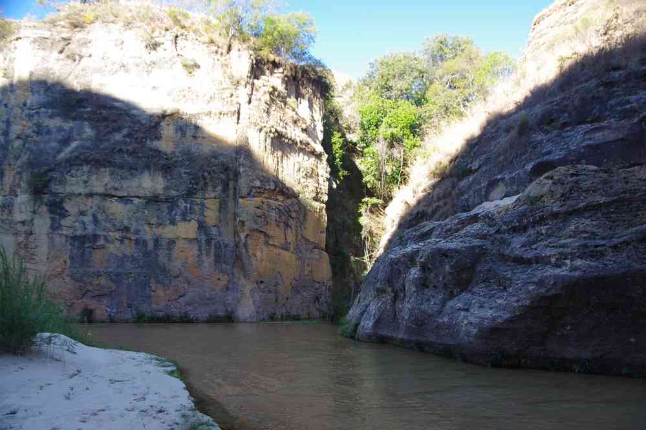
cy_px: 215
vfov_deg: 42.3
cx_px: 323
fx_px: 556
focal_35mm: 31
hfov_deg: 60.3
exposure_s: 1/50
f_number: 5.6
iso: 200
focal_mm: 20.6
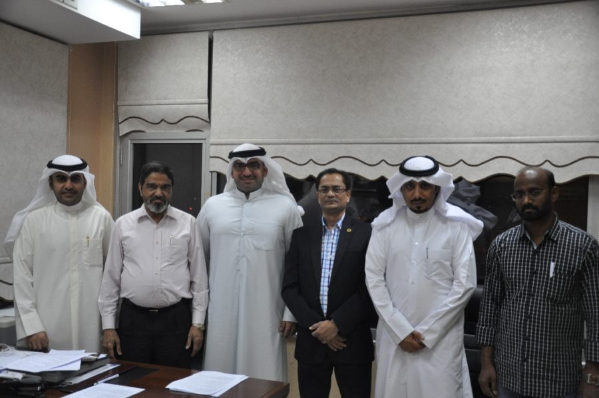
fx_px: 623
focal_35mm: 38
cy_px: 199
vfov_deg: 35.4
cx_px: 300
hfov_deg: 51.3
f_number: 4.5
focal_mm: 25
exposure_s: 1/80
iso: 800
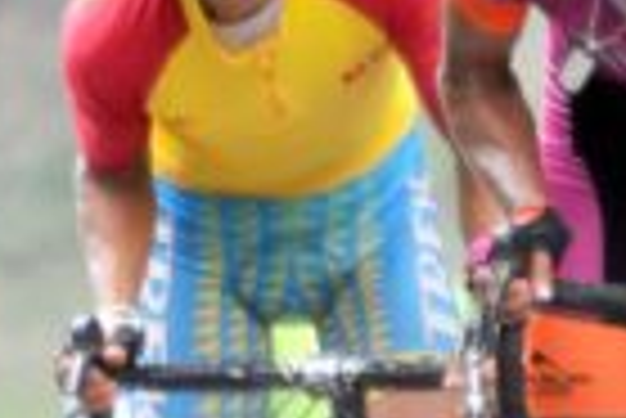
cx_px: 347
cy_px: 243
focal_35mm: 1756
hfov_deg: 1.2
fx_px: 30566
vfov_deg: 0.8
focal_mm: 400
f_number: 5.6
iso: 400
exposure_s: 1/320
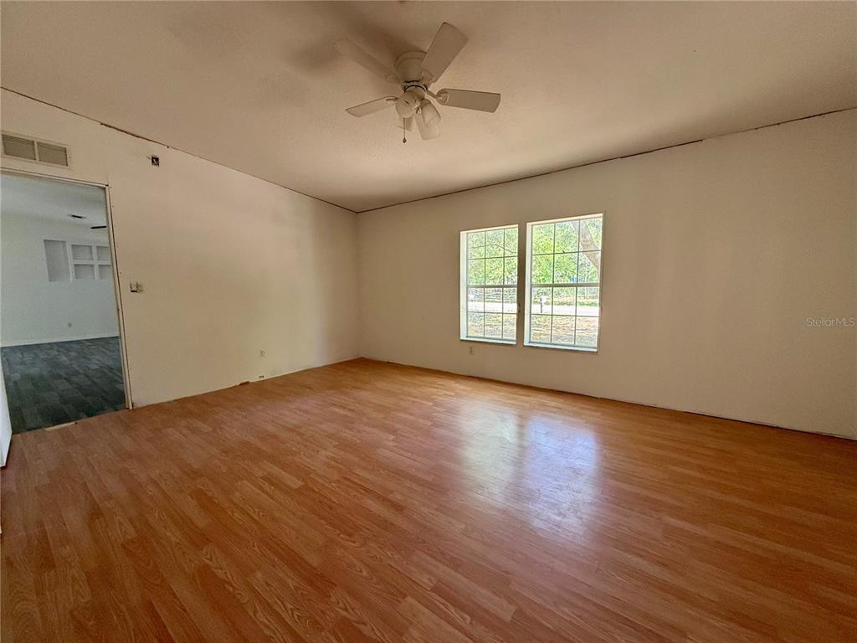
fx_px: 347
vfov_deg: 85.7
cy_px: 322
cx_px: 428
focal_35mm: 14
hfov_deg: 102.1
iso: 200
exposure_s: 1/99
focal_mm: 2.22
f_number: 2.2
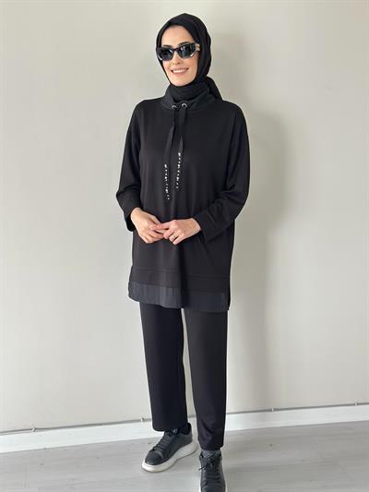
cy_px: 246
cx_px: 184
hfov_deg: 30.3
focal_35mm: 48
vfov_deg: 39.6
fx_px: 682
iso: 125
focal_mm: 6.86
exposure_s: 1/50
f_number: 1.78
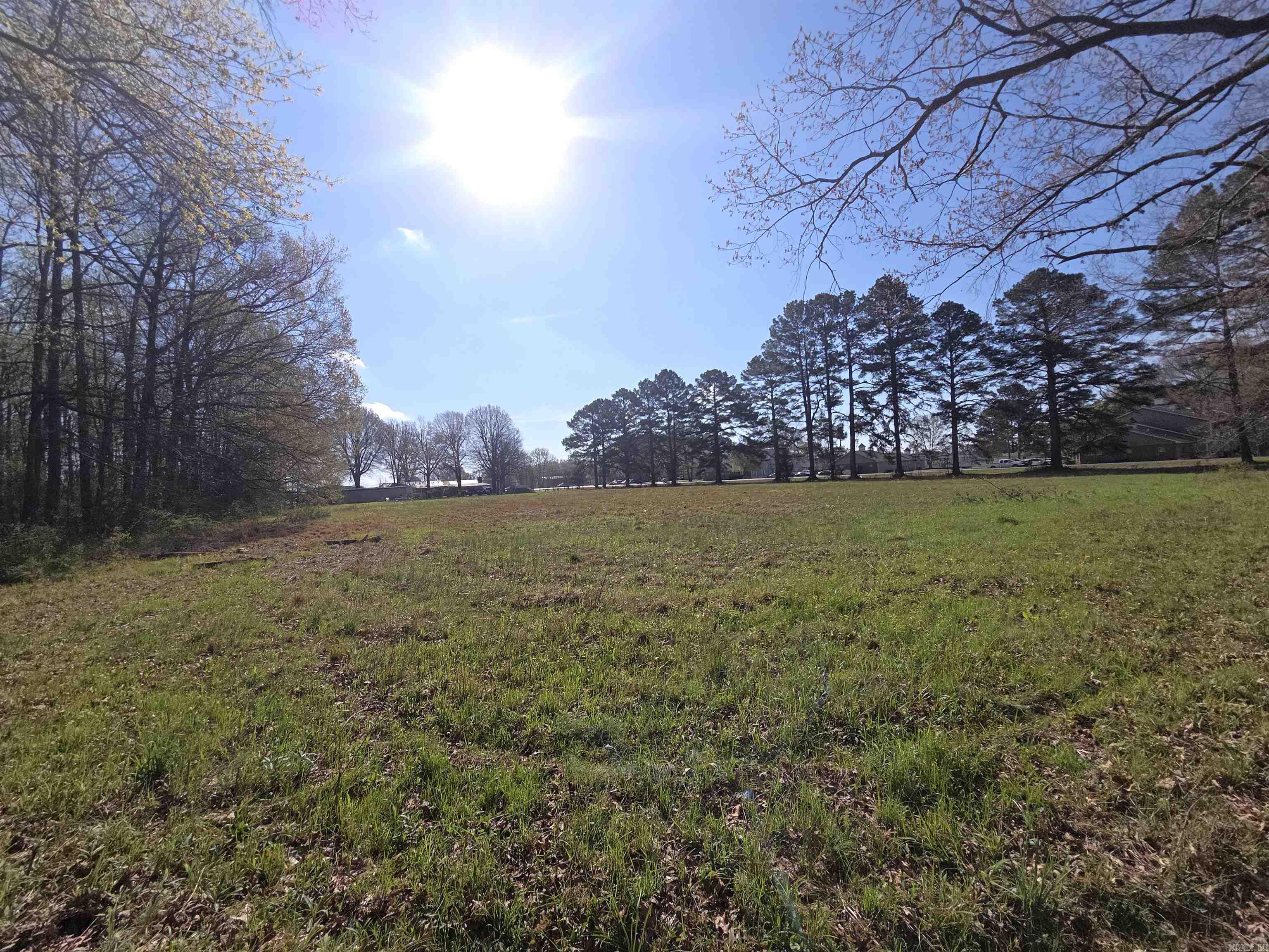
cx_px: 634
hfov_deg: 106.2
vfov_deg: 89.9
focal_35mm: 13
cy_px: 476
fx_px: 477
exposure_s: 1/2890
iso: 50
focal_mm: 2.2
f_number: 2.2
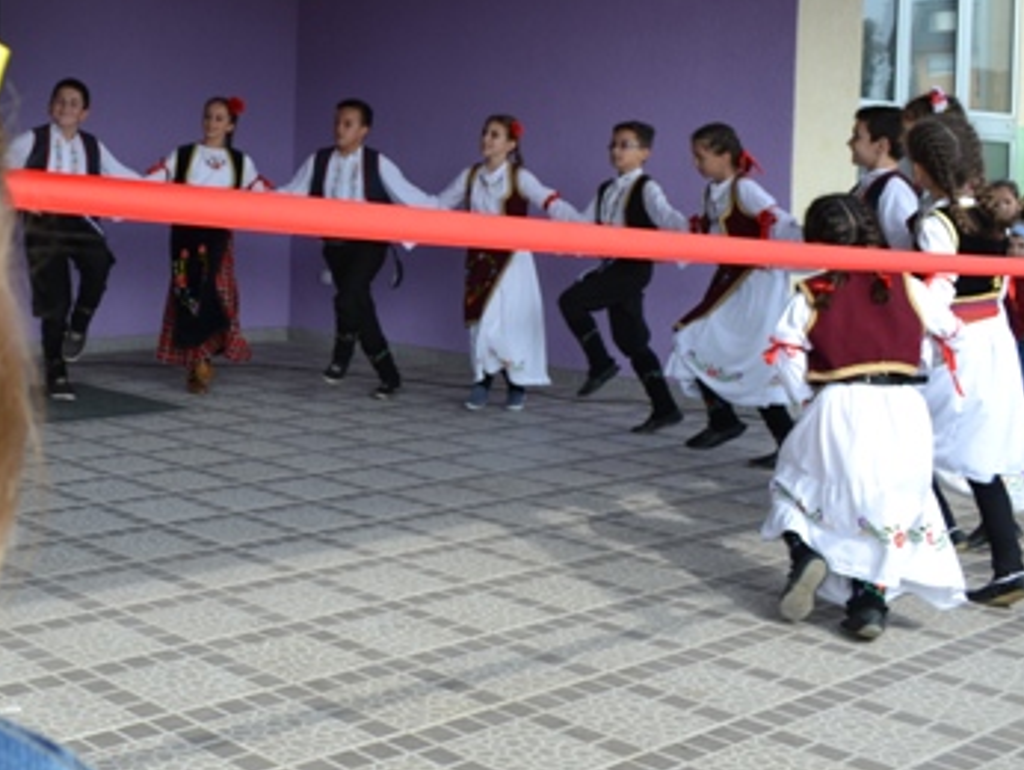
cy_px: 191
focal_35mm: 48
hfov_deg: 37.4
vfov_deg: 29.8
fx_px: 1421
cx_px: 133
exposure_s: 1/160
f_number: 6.3
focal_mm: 18
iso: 100
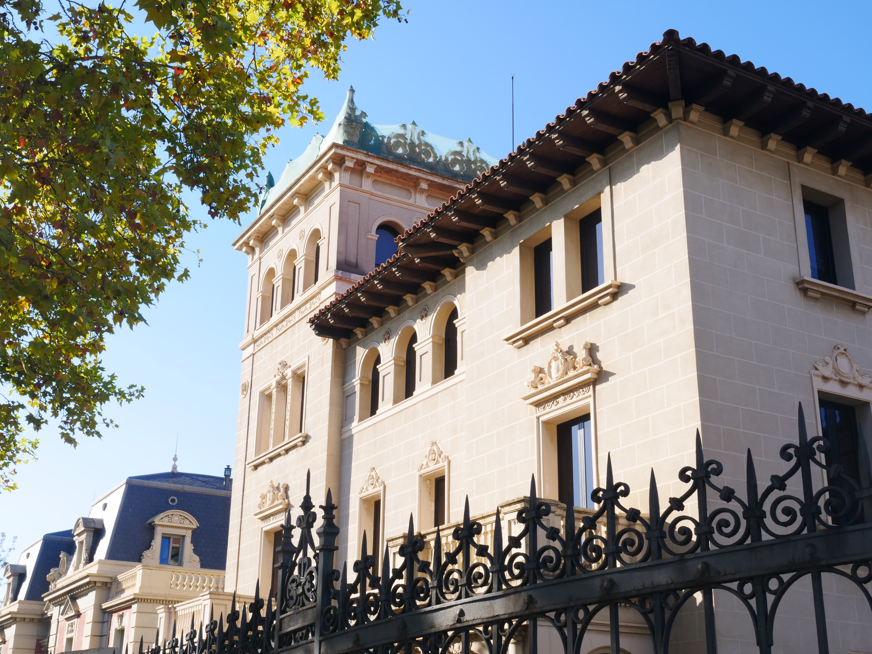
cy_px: 327
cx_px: 436
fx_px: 1108
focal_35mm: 44
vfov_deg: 32.9
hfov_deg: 42.9
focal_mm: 22
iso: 200
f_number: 13
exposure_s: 1/100
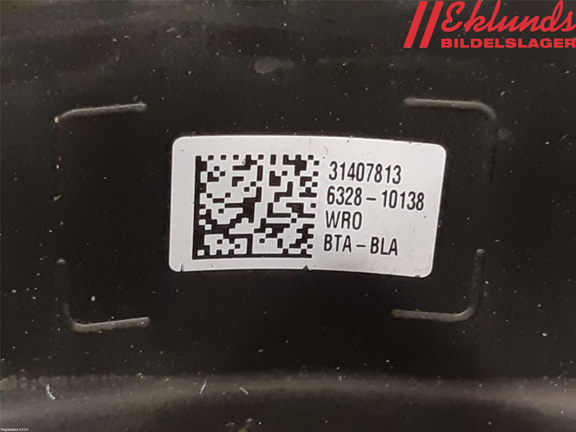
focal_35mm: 26
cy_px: 216
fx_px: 433
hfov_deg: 67.3
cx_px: 288
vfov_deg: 53.1
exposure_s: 1/33
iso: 200
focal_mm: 3.93
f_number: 1.7
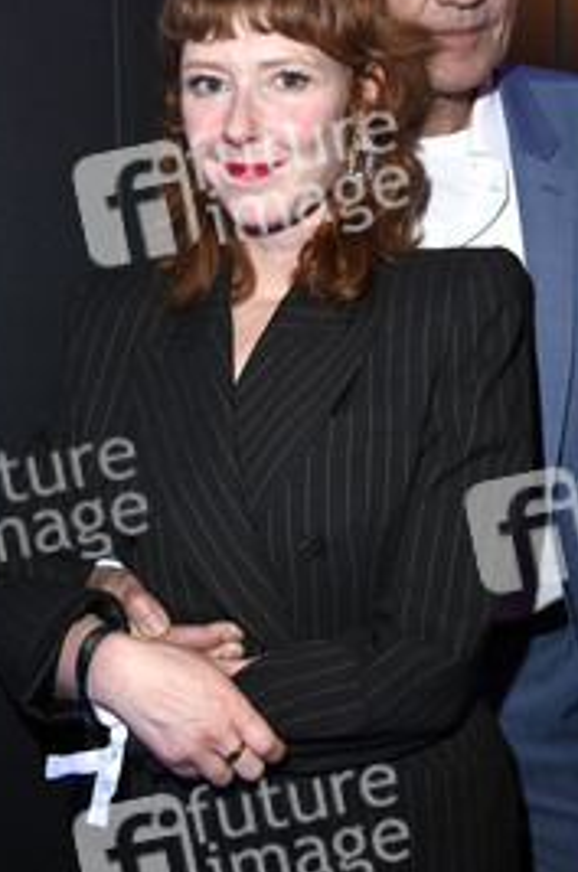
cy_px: 353
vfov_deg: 41.0
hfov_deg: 27.9
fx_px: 1160
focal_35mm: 48
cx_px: 336
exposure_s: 1/100
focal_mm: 32
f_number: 5.6
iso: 1250
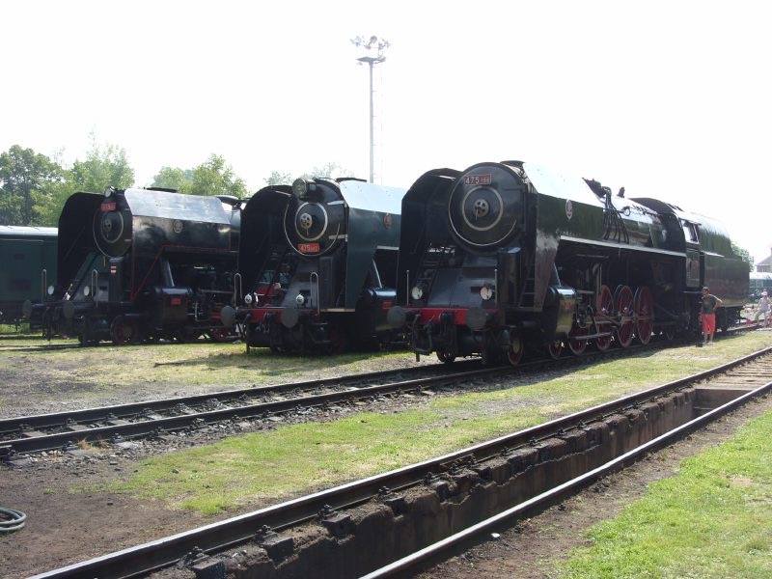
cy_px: 290
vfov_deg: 26.1
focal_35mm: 56
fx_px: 1249
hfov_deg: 34.3
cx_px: 386
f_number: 3.1
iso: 50
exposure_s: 1/458
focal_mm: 9.3
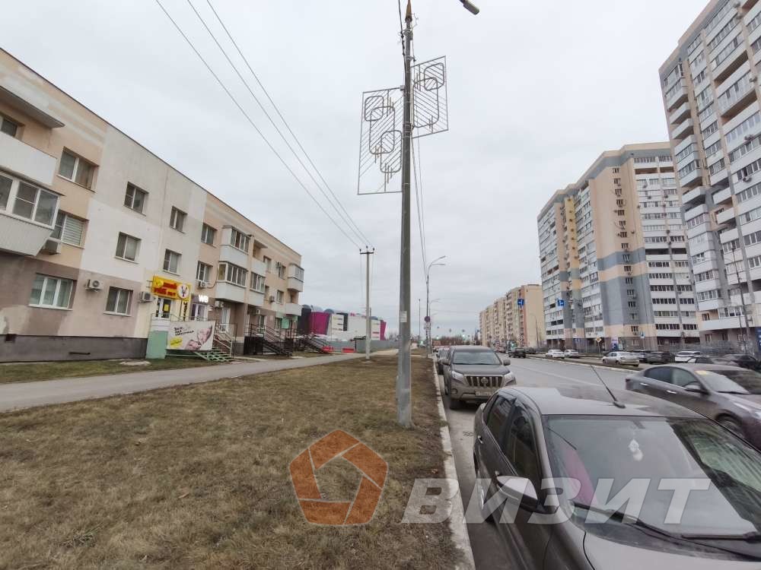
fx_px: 330
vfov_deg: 81.7
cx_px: 380
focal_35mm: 15
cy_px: 285
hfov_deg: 98.2
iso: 50
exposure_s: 1/100
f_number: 2.2
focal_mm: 1.91
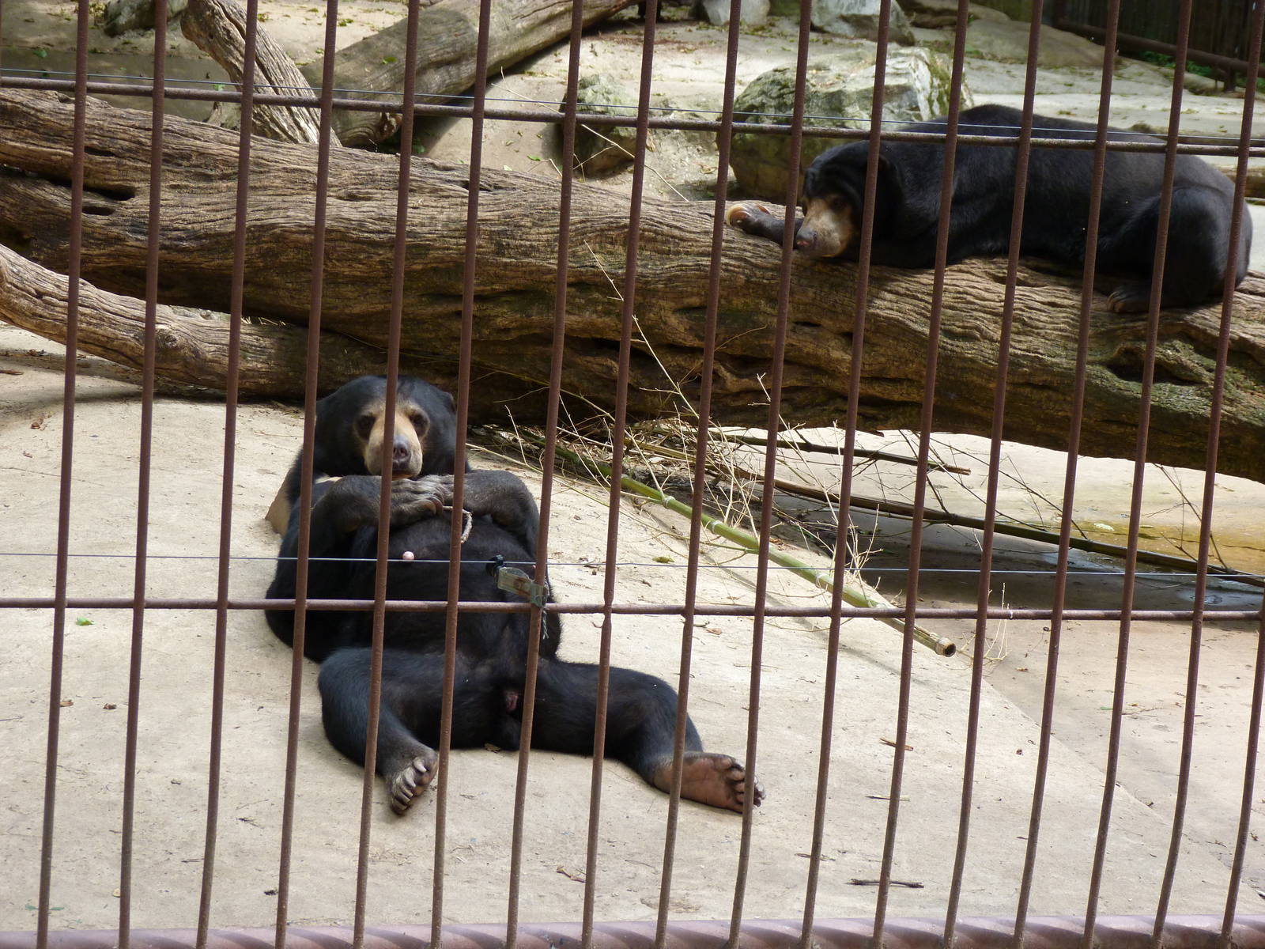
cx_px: 632
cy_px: 474
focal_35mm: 95
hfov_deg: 20.7
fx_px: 3472
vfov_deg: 15.6
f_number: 3.4
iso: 160
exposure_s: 1/200
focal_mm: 17.2
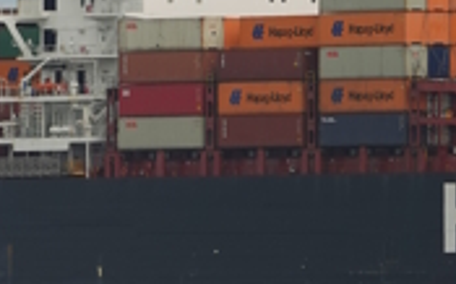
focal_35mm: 1127
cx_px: -302
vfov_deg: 1.2
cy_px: 121
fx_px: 13992
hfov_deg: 1.9
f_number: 4.5
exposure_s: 1/1000
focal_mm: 101.58
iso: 100
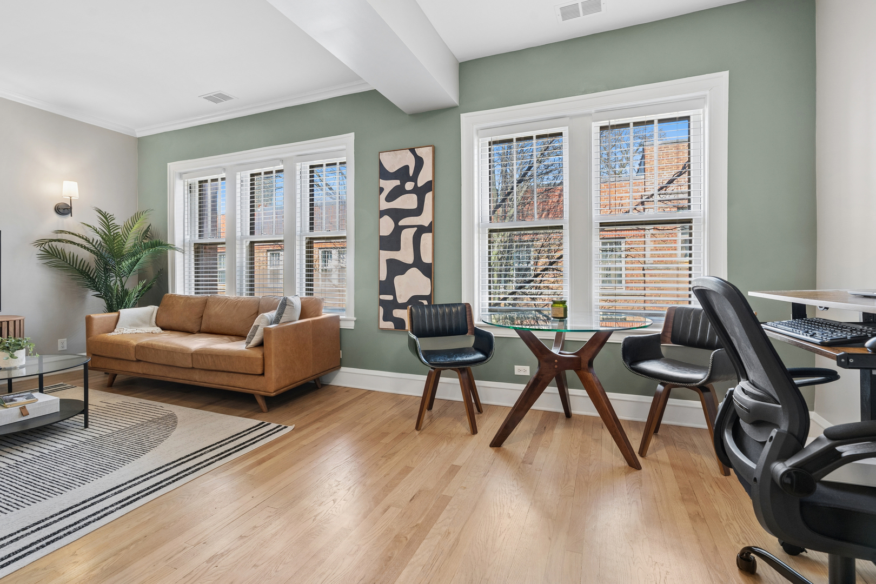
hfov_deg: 96.7
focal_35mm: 16
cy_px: 292
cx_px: 438
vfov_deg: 73.7
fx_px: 389
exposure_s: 1/15
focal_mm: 16
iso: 400
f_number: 8
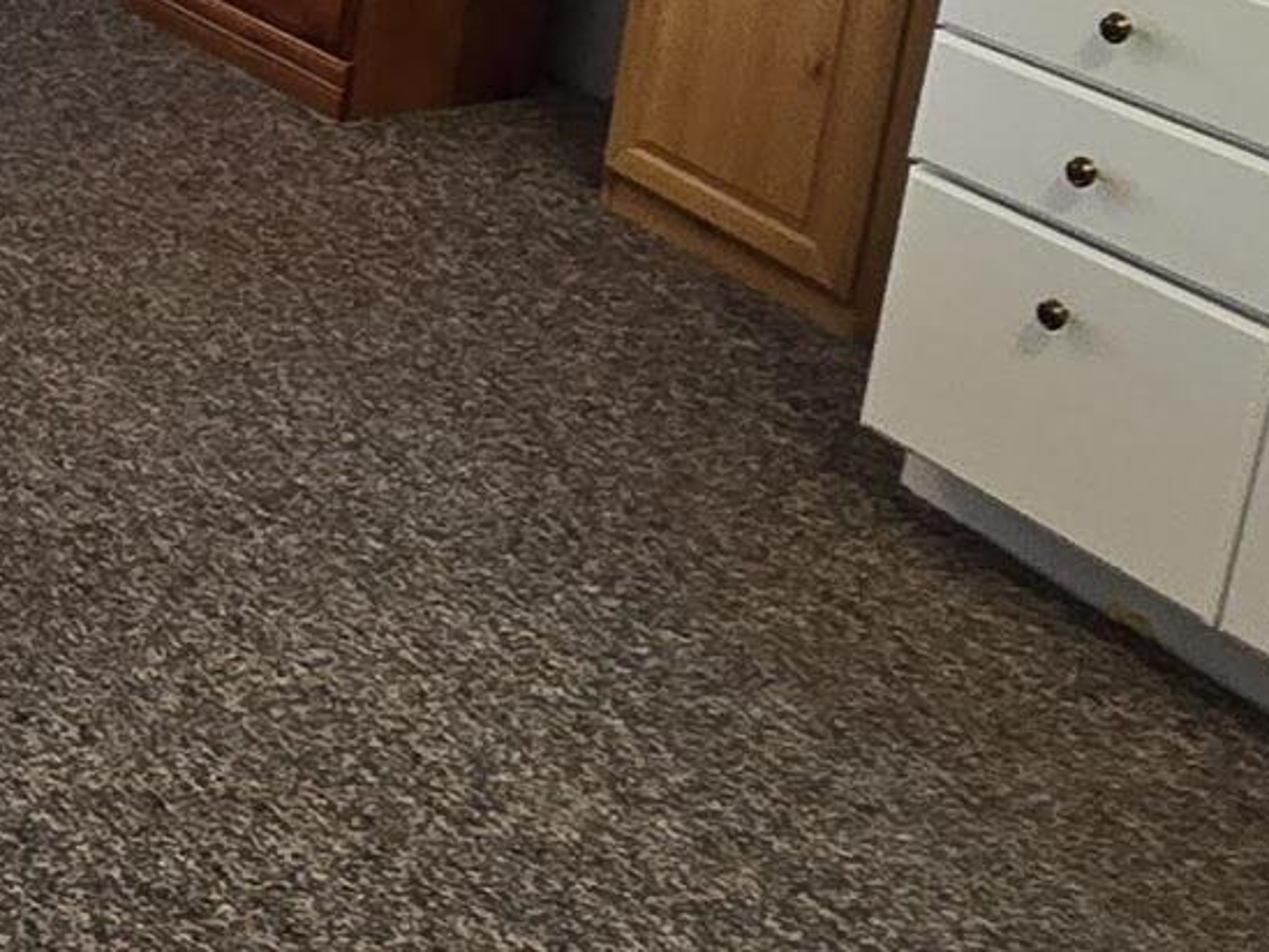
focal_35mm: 71
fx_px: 2603
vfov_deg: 19.8
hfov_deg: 22.6
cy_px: -106
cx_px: -617
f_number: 2.2
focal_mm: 2.2
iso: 200
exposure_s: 1/60
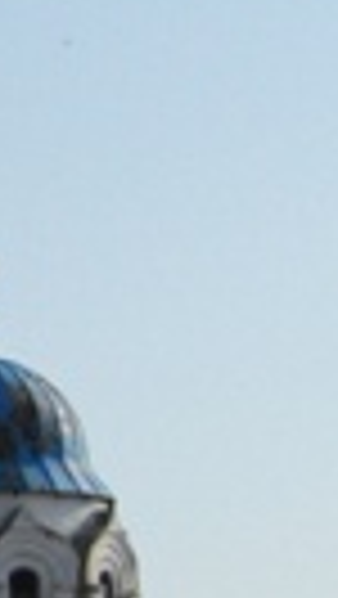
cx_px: -1019
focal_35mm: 201
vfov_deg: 10.7
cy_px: 378
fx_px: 3196
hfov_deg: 5.3
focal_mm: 22
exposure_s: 1/4000
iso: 1600
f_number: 8
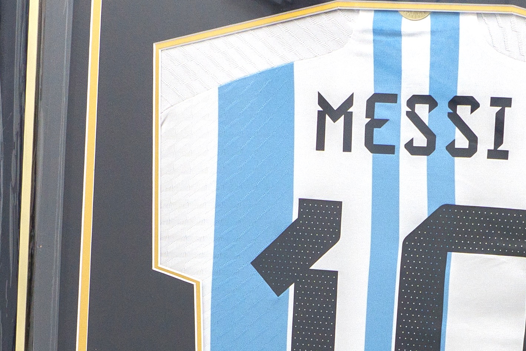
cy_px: 356
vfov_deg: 12.9
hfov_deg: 19.4
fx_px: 1534
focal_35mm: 105
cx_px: 365
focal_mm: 16
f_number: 2.8
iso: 200
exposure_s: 1/40
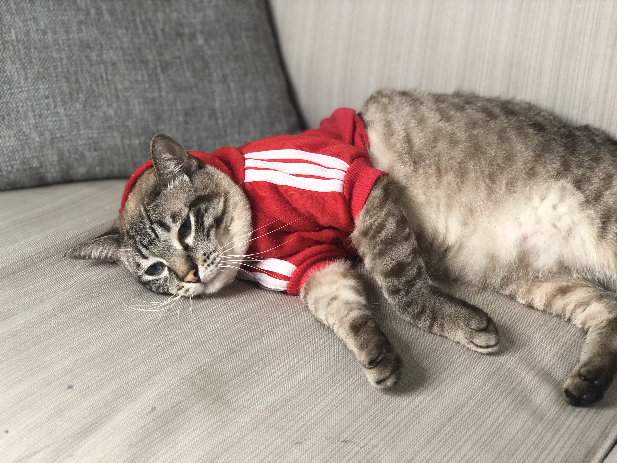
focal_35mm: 52
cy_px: 232
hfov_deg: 36.8
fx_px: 927
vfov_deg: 28.0
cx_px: 308
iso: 125
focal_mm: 6
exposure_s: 1/33
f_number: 2.4
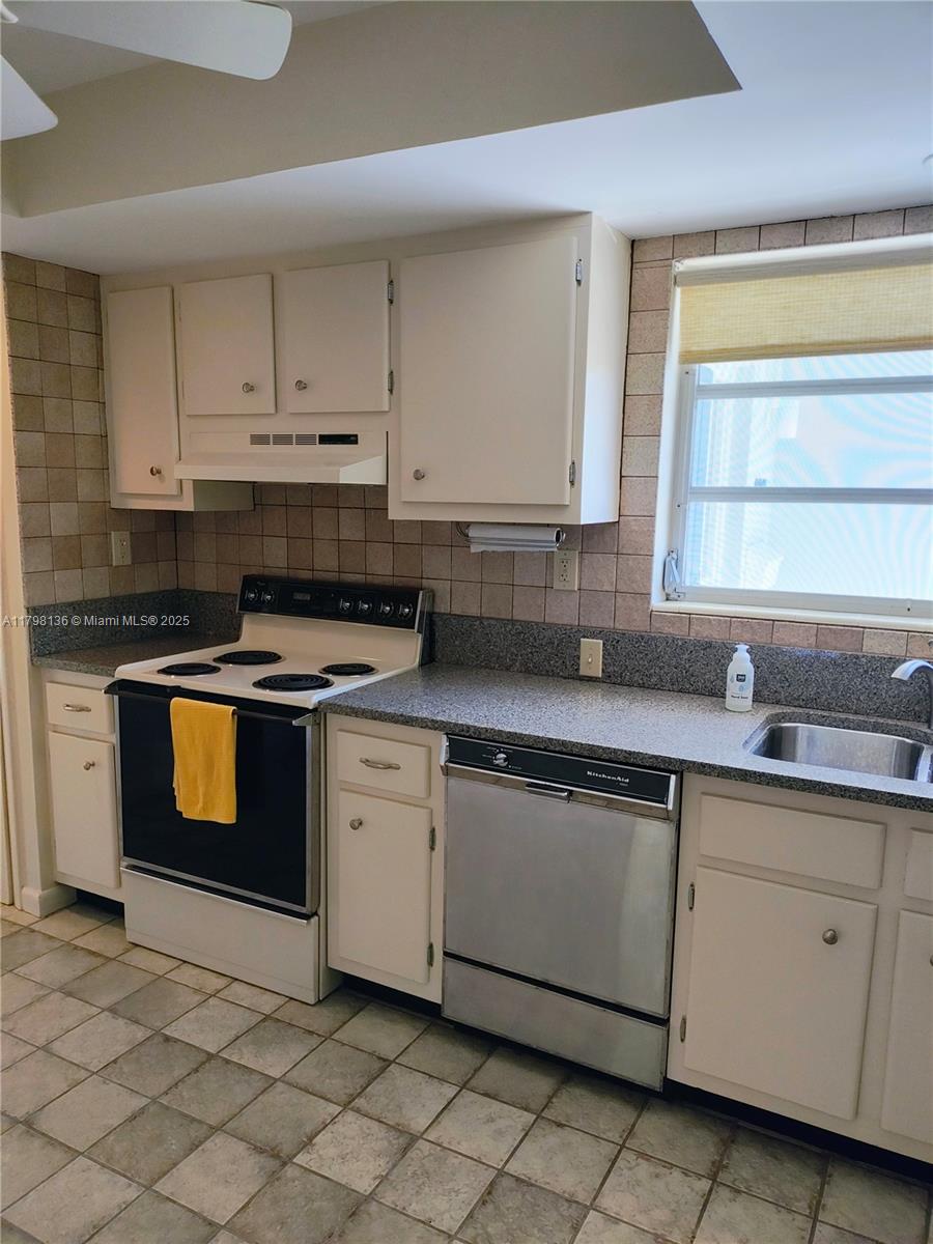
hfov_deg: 54.9
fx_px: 898
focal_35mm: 25
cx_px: 466
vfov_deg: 69.4
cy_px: 622
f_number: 1.7
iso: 334
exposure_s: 1/120
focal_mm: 4.71
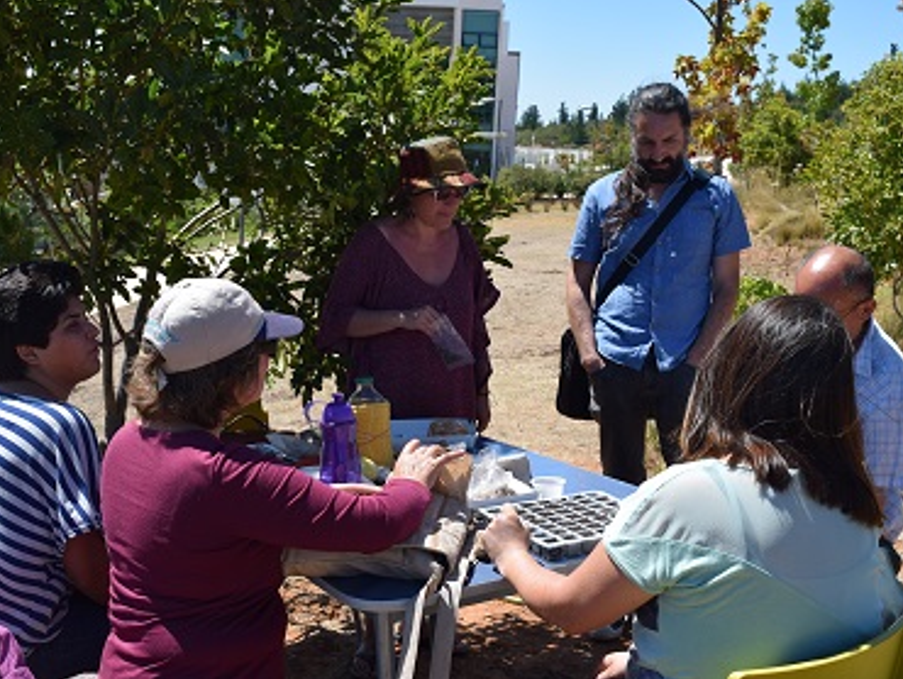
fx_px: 1122
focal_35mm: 43
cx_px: 416
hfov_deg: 43.8
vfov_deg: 33.6
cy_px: 338
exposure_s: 1/320
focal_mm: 26
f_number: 9
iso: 200
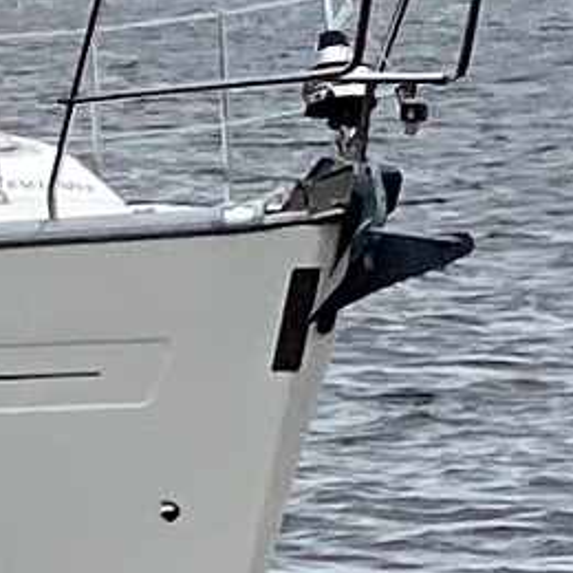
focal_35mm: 212
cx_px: -530
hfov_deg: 7.9
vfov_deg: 8.3
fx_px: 3970
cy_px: 227
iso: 20
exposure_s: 1/615
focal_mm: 6
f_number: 2
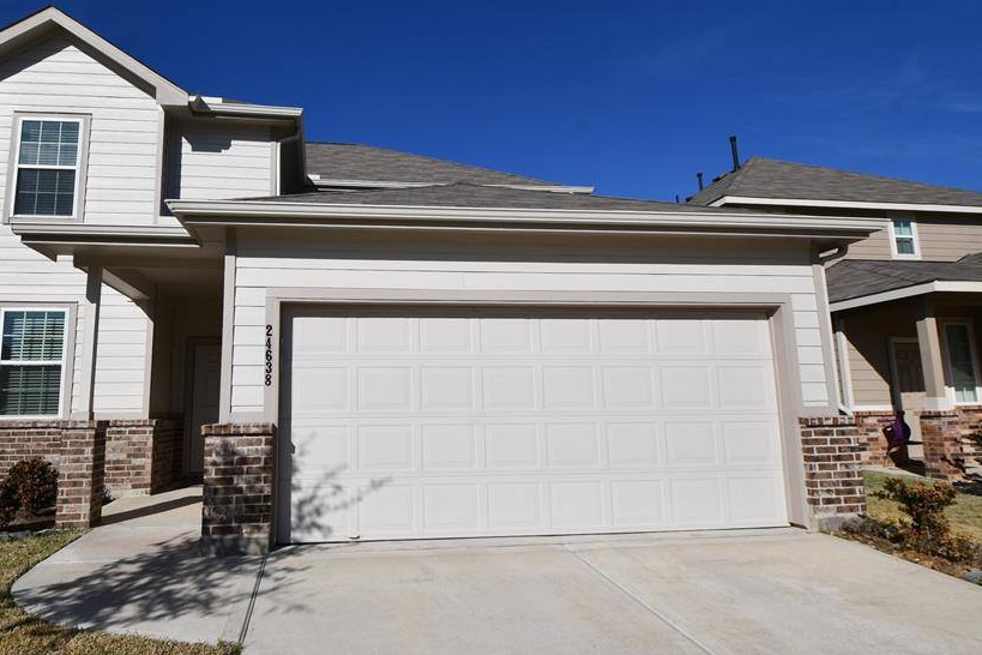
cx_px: 380
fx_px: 546
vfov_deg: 61.9
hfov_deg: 82.7
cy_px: 311
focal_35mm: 20
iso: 100
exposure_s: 1/400
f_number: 10
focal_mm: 11
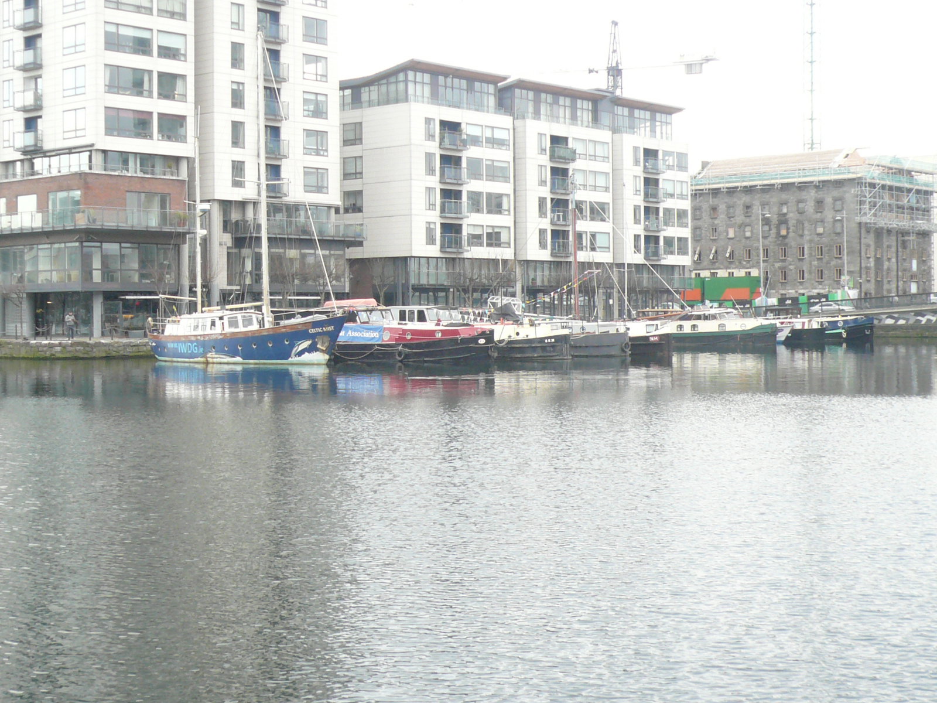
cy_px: 352
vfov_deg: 26.1
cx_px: 468
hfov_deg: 34.3
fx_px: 1516
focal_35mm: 56
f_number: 3.1
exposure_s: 1/40
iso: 100
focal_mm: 6.1
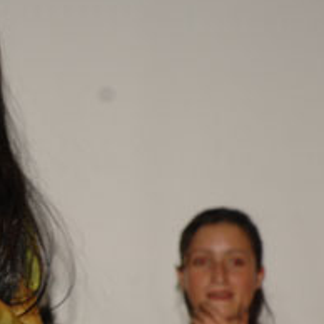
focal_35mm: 535
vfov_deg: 3.3
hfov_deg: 3.3
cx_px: -7
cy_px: 206
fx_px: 5669
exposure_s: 1/40
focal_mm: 135
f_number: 5.6
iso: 400
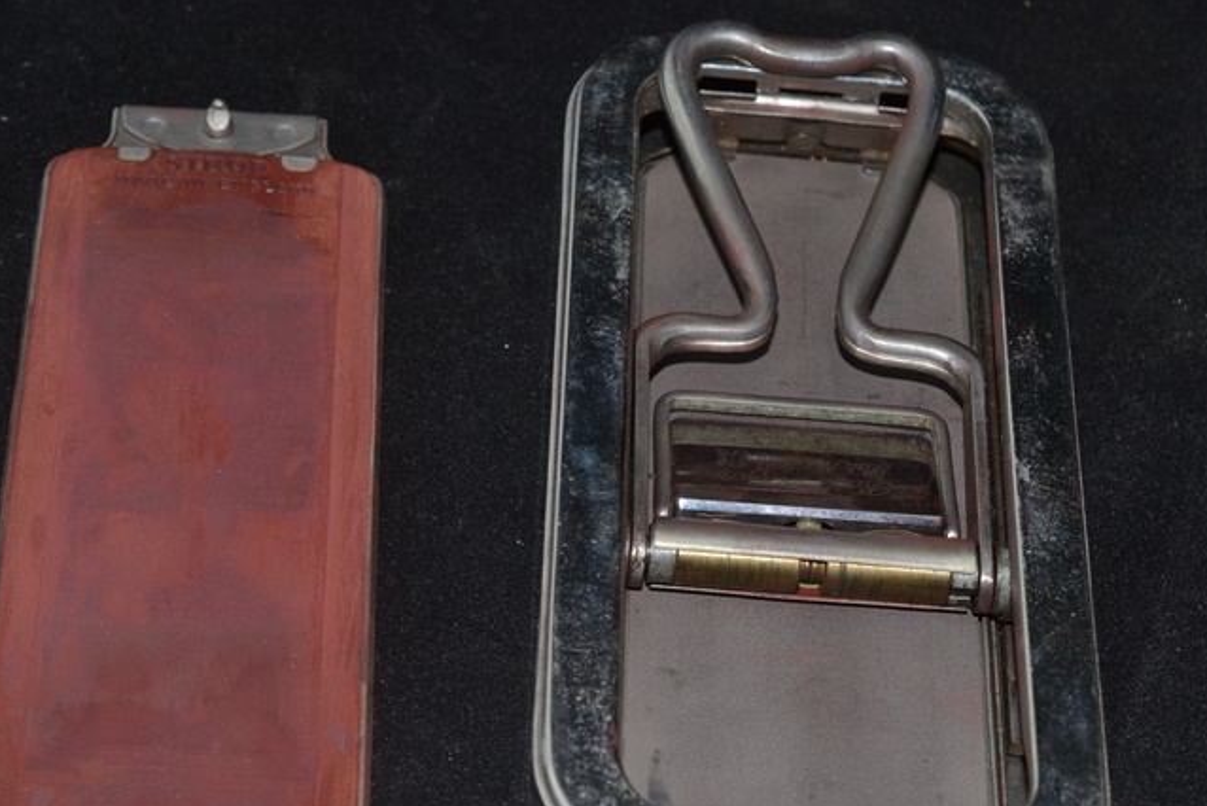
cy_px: 446
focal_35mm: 94
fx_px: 3153
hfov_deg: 21.7
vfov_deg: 14.6
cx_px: 638
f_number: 8
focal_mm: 40
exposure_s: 1/60
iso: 100
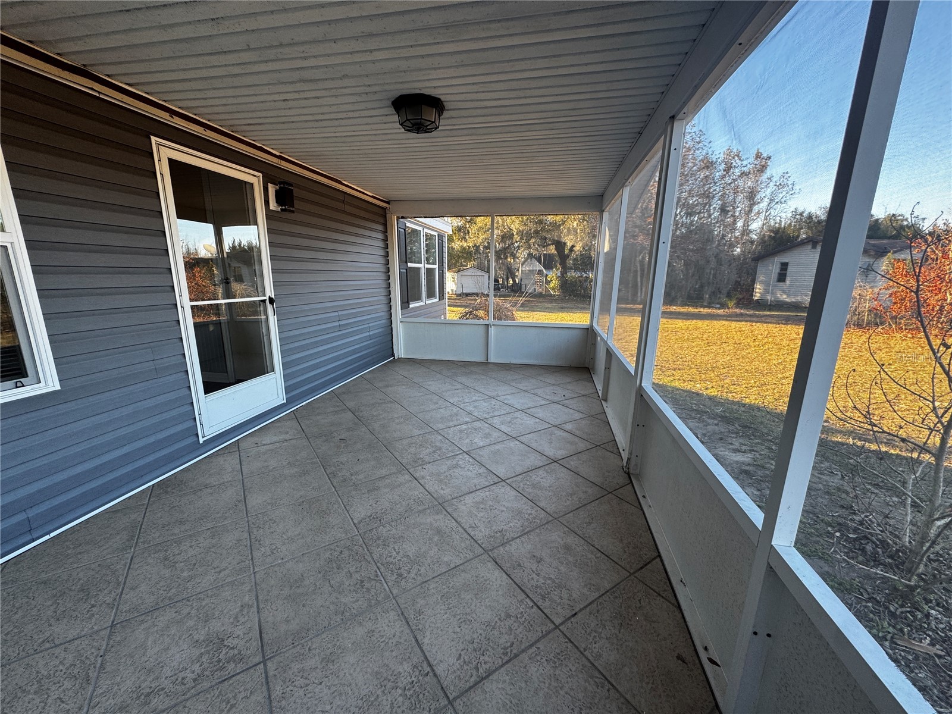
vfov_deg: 85.7
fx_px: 385
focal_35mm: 14
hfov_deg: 102.1
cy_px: 357
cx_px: 476
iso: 50
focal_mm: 2.22
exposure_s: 1/99
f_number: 2.2
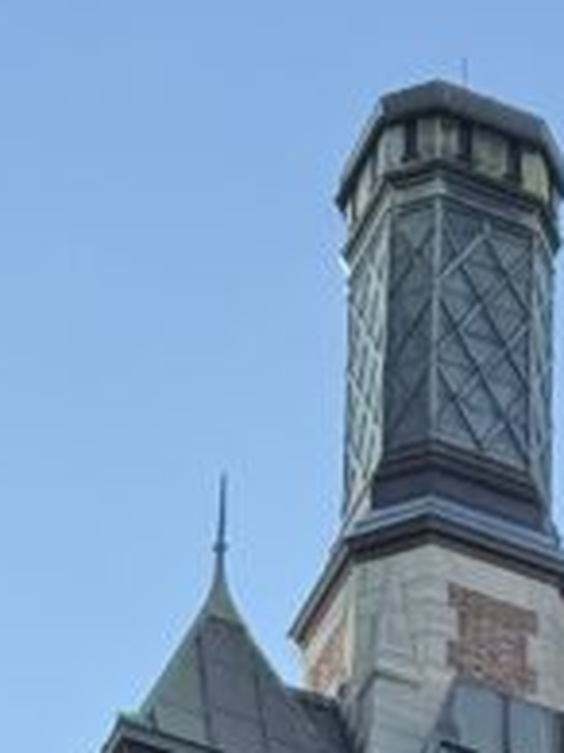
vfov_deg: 7.4
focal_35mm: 252
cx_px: 842
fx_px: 5480
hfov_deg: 5.8
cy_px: 1695
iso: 64
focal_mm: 6.76
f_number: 1.78
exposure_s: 1/1637
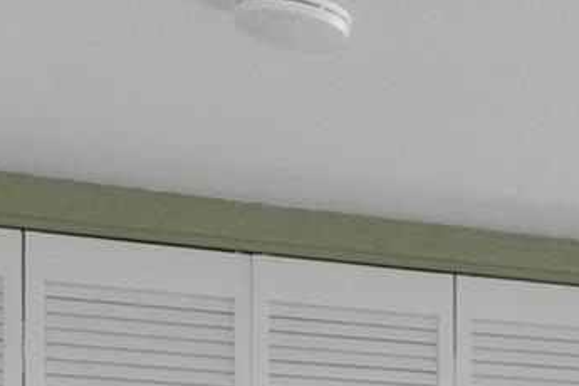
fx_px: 1452
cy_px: 636
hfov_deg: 18.5
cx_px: 987
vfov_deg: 13.9
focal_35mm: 90
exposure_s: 1/3
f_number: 8
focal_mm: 13
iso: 320
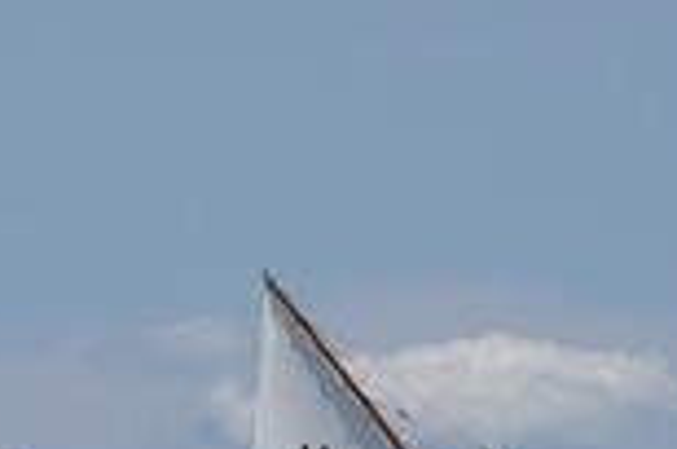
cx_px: -246
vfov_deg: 2.1
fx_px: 12311
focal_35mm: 656
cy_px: 773
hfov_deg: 3.1
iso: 100
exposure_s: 1/1250
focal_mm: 84
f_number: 5.6
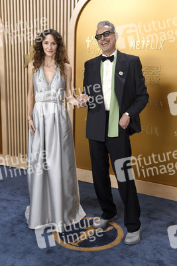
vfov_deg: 41.1
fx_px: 354
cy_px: 133
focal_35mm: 48
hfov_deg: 28.1
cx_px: 88
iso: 2500
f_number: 5
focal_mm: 48
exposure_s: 1/250
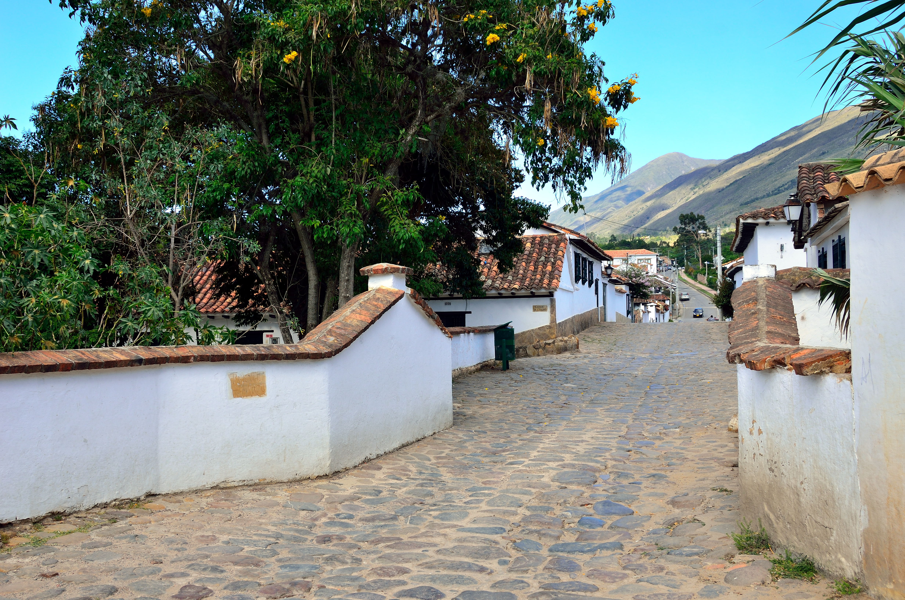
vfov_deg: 34.1
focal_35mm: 39
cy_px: 300
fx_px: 978
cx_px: 452
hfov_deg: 49.6
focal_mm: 26
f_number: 10
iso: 100
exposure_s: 1/100
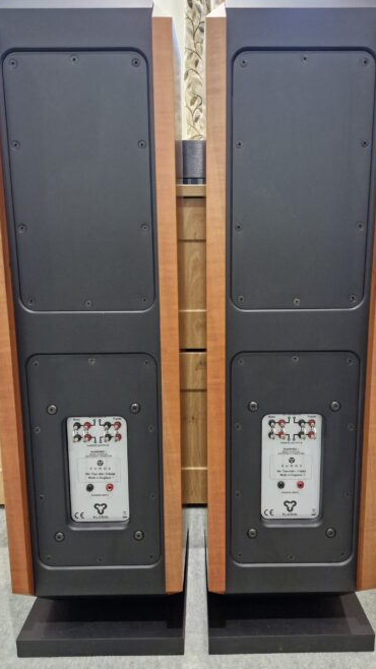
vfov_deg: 71.9
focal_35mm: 26
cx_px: 202
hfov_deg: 44.3
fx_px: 461
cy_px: 340
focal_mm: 5.54
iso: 1000
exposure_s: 1/100
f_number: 1.8
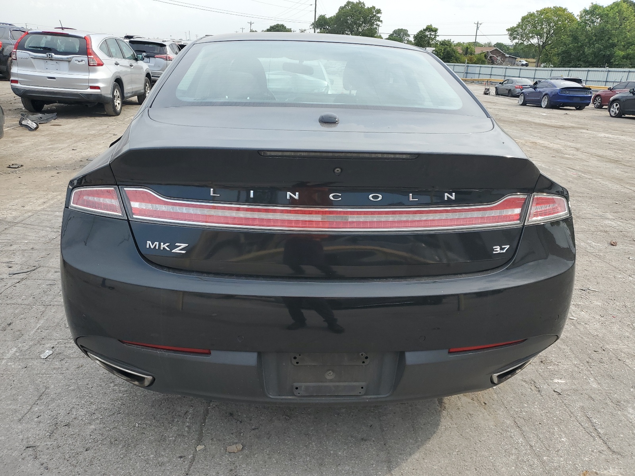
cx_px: 318
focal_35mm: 26
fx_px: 477
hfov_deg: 67.3
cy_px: 238
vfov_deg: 53.1
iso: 50
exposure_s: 1/1111
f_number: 1.5
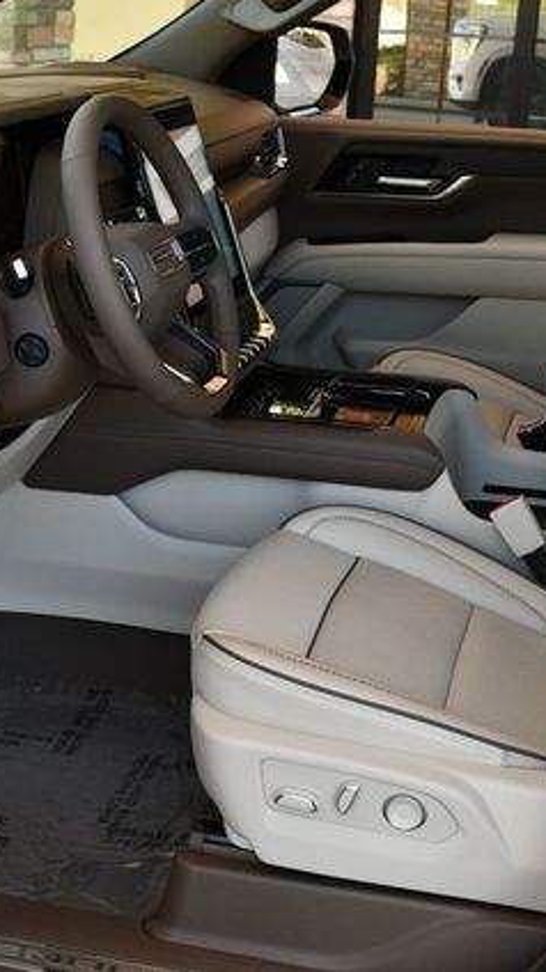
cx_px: 280
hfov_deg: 21.0
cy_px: 486
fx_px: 1469
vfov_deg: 36.6
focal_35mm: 57
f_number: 4.5
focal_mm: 18
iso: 400
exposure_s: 1/250
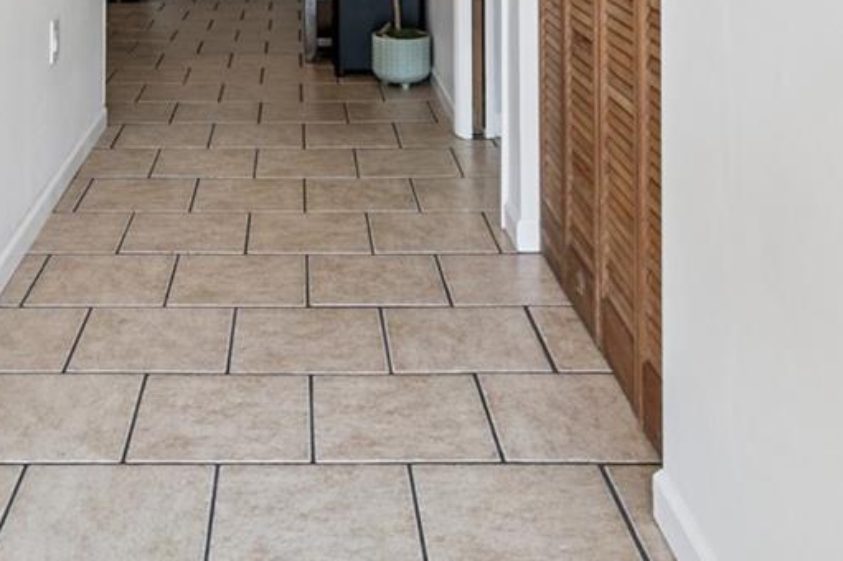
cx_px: 297
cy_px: -196
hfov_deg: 41.5
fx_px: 1100
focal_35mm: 47
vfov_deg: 24.4
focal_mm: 10
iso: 100
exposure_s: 1/5
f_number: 7.1
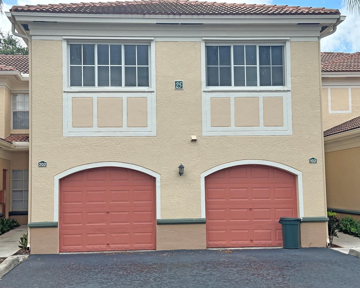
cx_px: 174
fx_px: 543
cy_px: 141
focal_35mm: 51
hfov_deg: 36.6
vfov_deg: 29.7
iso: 64
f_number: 1.78
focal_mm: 6.86
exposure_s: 1/1227
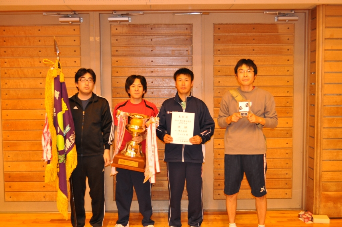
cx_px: 171
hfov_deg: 49.6
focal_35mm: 39
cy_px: 114
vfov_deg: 34.1
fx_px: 370
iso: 800
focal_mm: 26
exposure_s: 1/60
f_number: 4.2
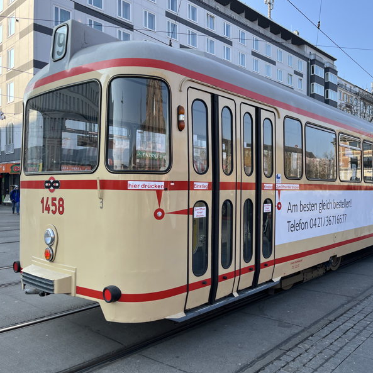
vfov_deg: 52.5
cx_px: 216
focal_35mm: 31
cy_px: 186
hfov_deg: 52.3
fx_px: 378
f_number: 1.6
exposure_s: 1/804
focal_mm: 5.1
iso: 50
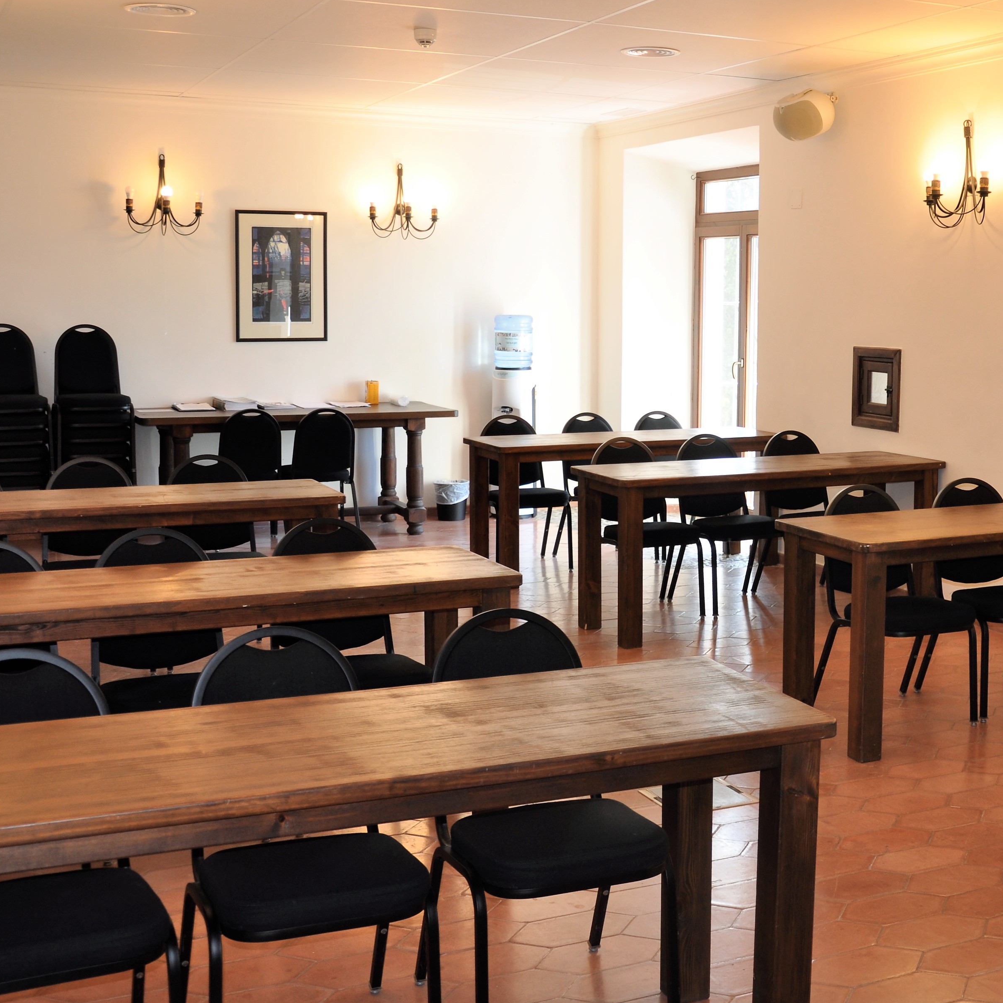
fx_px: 1566
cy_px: 436
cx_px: 699
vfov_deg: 35.5
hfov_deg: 35.0
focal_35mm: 48
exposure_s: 1/30
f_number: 3.8
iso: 200
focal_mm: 21
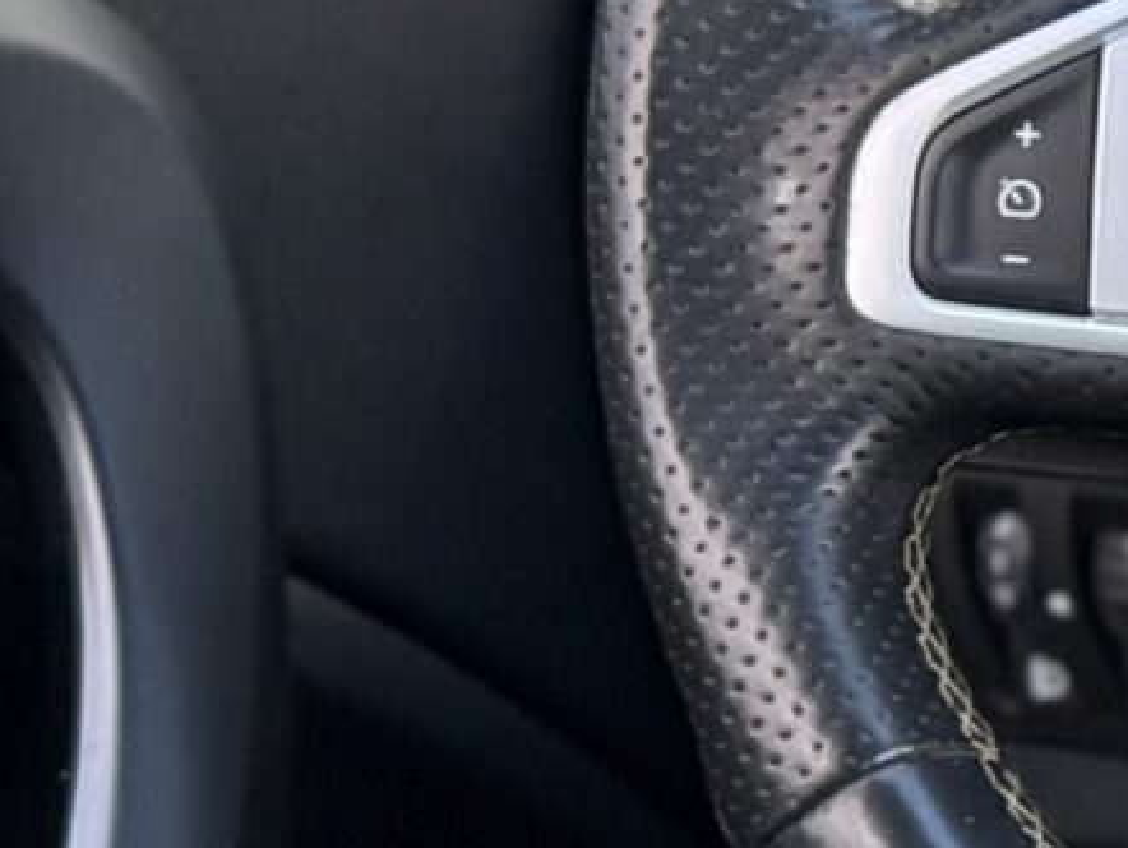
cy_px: 278
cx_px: 3180
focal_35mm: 278
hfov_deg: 6.6
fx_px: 9064
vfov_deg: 5.4
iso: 160
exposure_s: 1/87
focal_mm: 6.76
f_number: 1.78
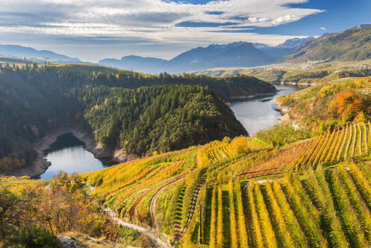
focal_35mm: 26
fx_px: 268
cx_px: 186
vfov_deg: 49.6
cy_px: 124
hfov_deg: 69.4
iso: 64
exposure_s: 1/10
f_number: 16
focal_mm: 26
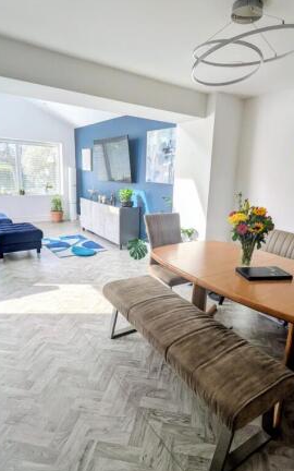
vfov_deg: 85.1
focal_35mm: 20
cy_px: 236
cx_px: 167
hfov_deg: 59.4
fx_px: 256
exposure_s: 1/278
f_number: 2.2
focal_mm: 1.83
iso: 44
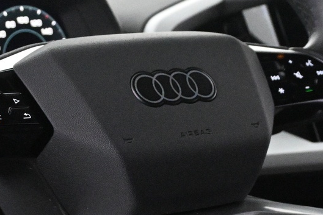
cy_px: 110
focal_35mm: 152
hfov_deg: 13.5
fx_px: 1360
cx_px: 119
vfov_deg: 9.1
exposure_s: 1/60
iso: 7200
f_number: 5
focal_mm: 33
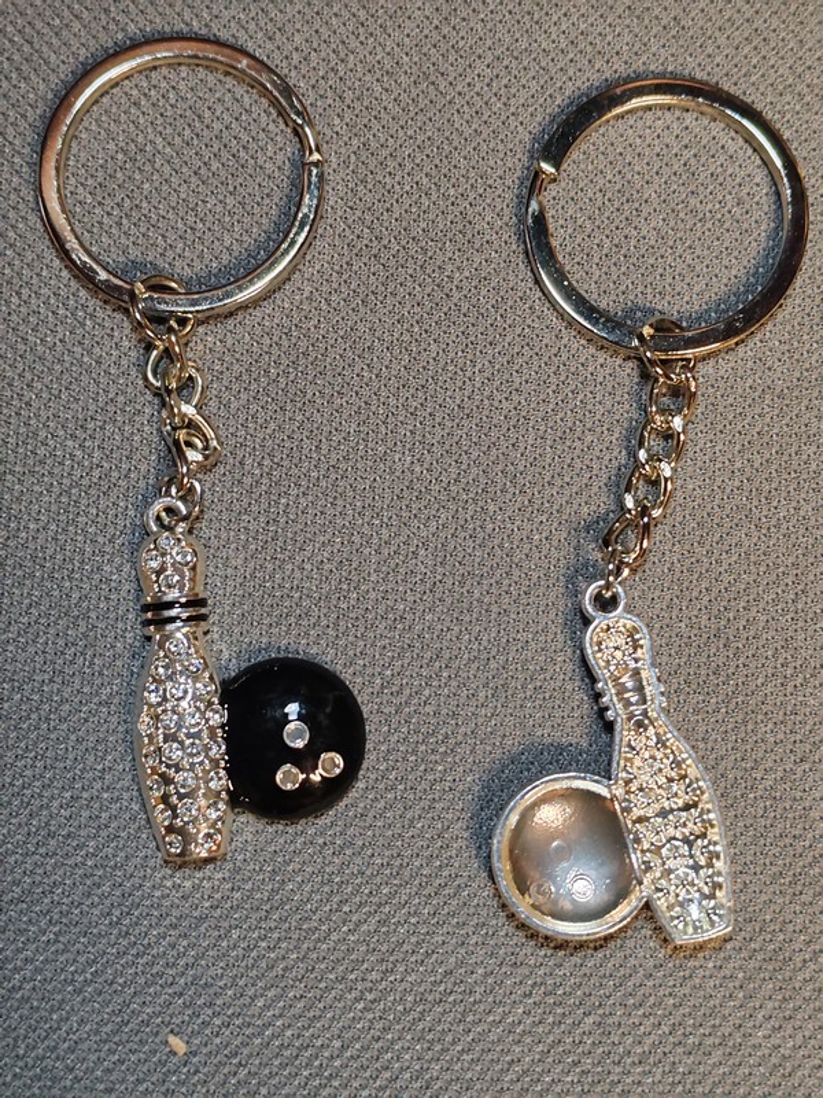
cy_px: 549
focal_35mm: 54
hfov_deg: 27.0
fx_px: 1712
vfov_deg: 35.5
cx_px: 412
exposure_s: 1/50
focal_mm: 6.12
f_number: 1.9
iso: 1250
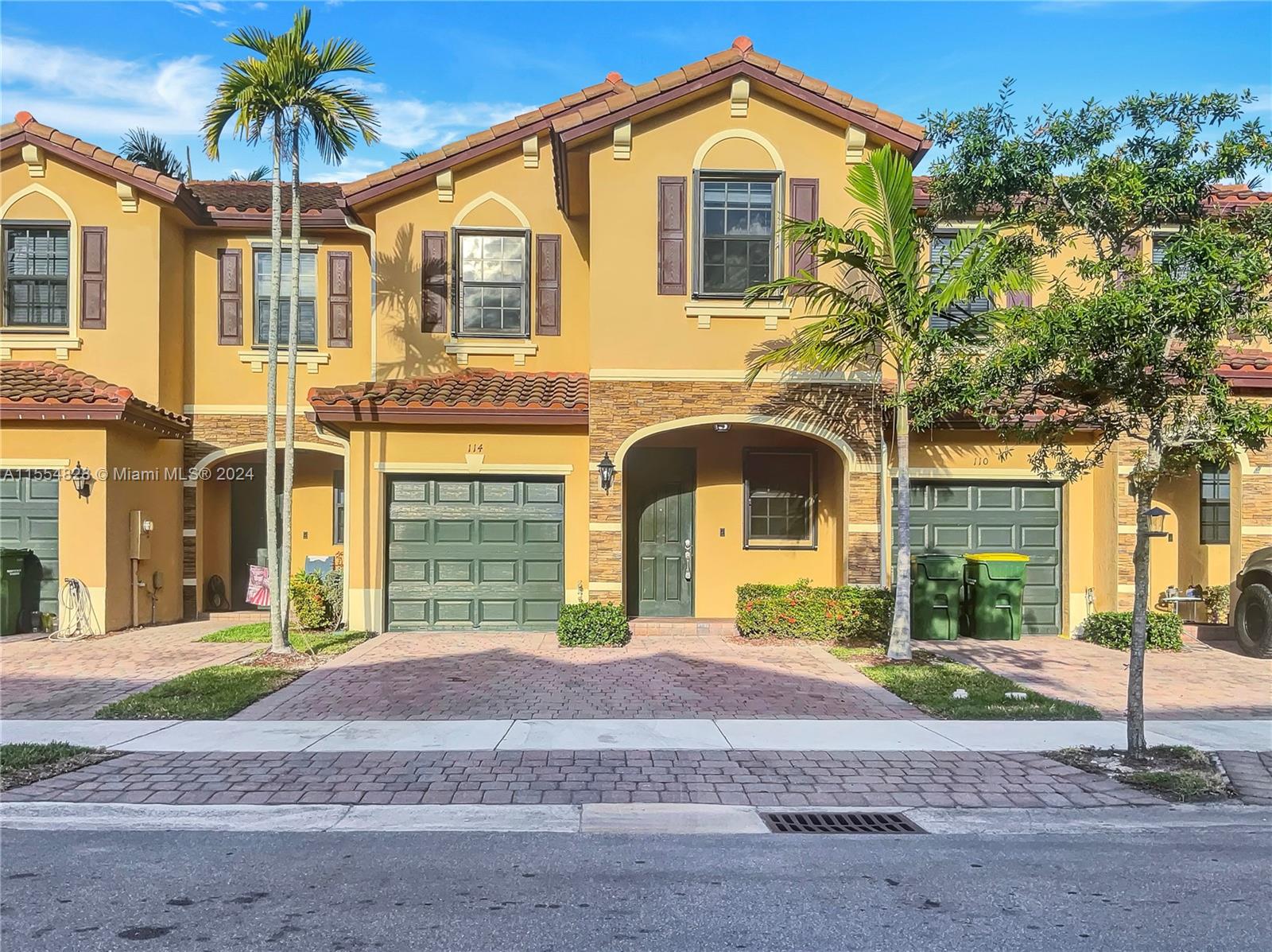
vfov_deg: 48.2
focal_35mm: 29
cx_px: 636
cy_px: 476
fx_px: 1065
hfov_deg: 61.7
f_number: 1.8
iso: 16
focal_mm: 3
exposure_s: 1/5263
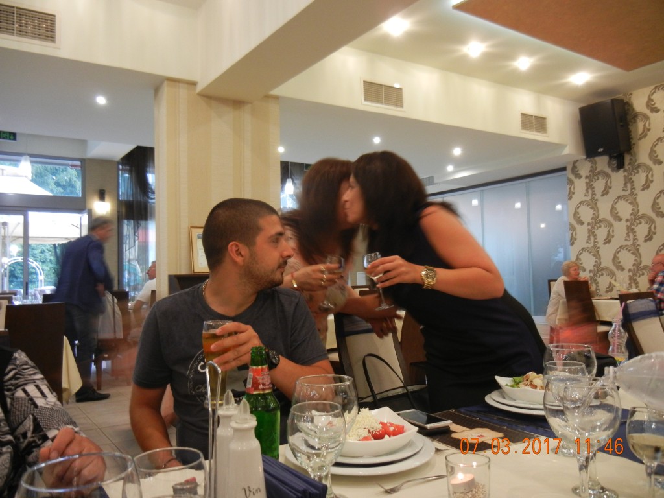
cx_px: 332
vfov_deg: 46.8
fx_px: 575
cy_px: 249
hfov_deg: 60.0
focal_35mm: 30
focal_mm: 5.4
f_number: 3.5
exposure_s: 1/7.1
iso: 400
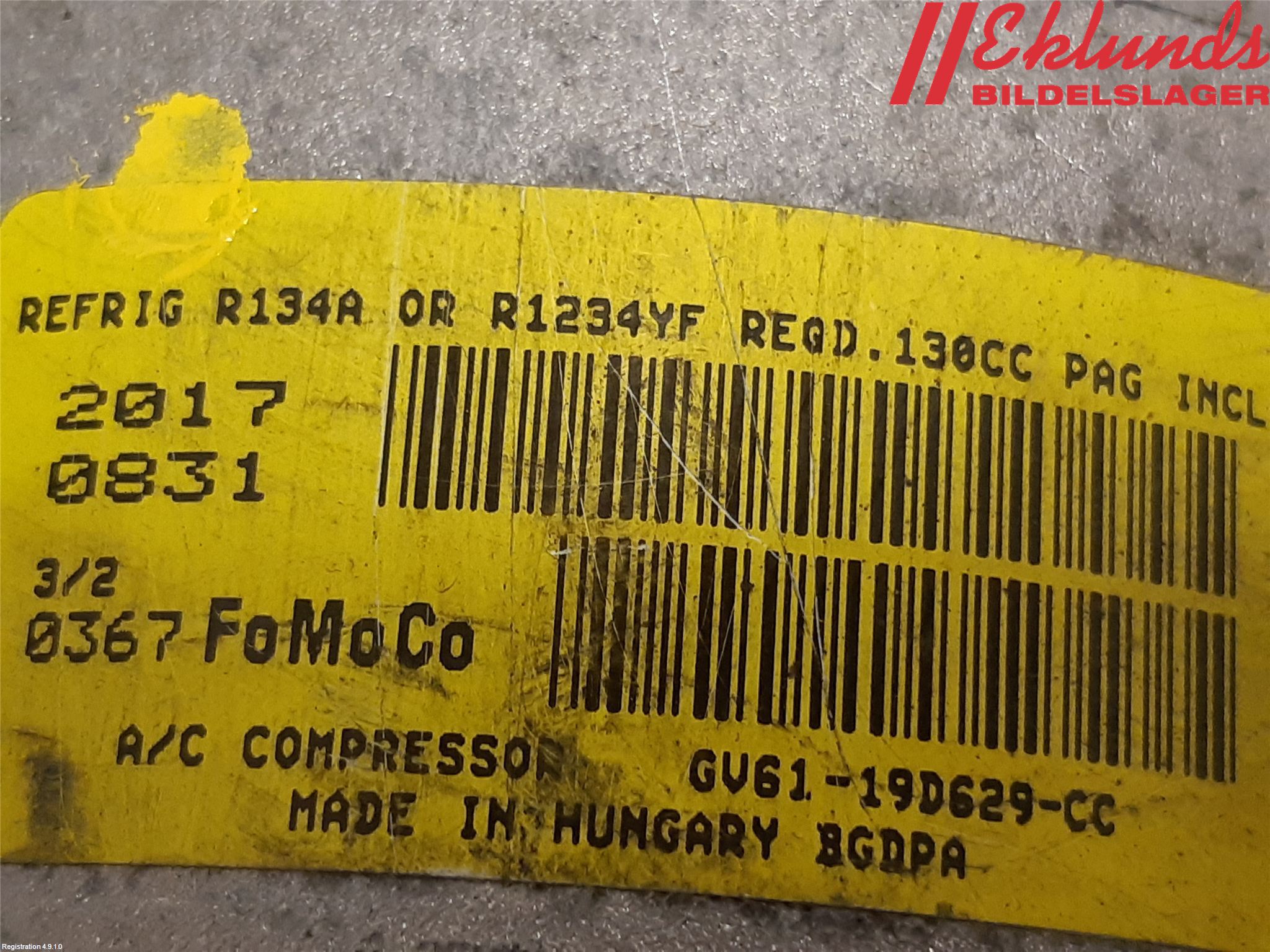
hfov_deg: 67.3
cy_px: 476
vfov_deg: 53.1
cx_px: 635
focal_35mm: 26
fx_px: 954
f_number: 1.7
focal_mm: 3.93
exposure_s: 1/50
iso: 160
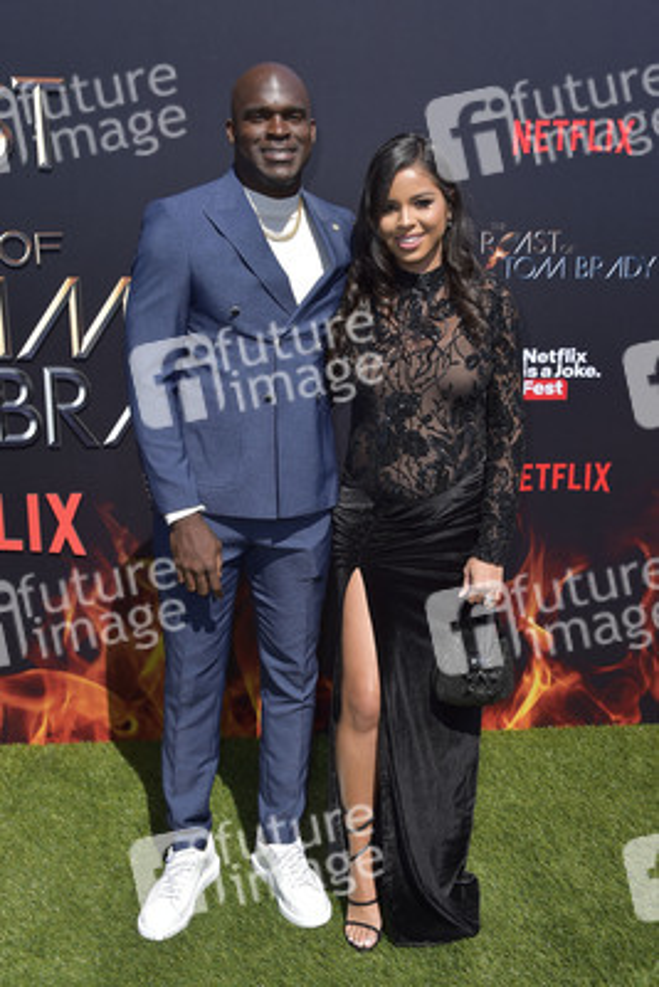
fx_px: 1042
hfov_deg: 35.1
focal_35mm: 38
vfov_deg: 50.7
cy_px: 494
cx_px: 330
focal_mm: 38
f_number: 8
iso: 200
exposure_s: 1/250
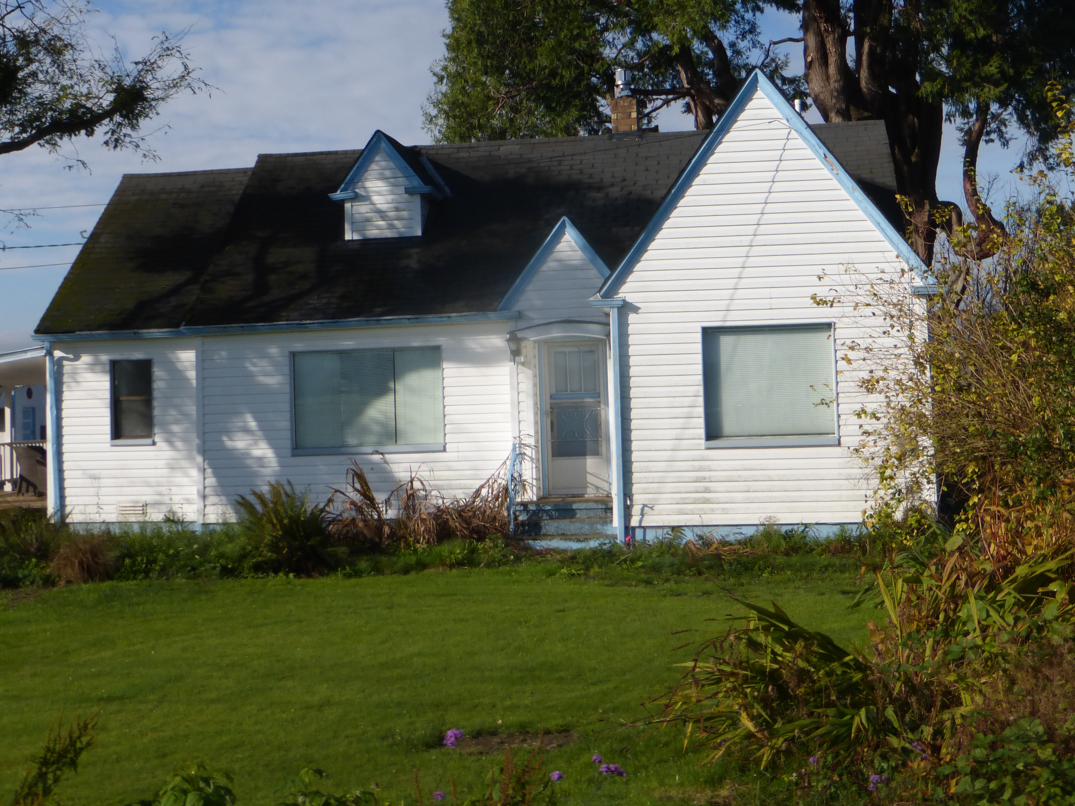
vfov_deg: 26.9
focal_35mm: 54
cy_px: 283
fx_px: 1677
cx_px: 486
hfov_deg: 35.5
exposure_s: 1/1300
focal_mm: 6.9
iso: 100
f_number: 3.9
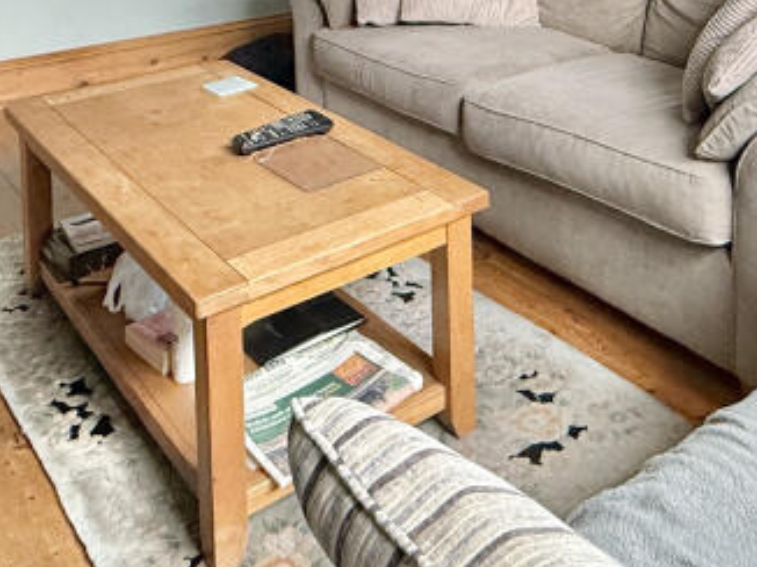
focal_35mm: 44
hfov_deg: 42.6
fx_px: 962
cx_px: 478
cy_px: -170
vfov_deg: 27.4
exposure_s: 1/82
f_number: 2.2
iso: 320
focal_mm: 2.22
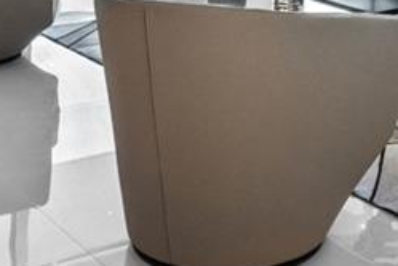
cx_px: 297
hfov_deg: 22.4
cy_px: -204
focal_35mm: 90
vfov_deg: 13.7
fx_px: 995
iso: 500
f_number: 9
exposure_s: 1/40
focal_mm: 14
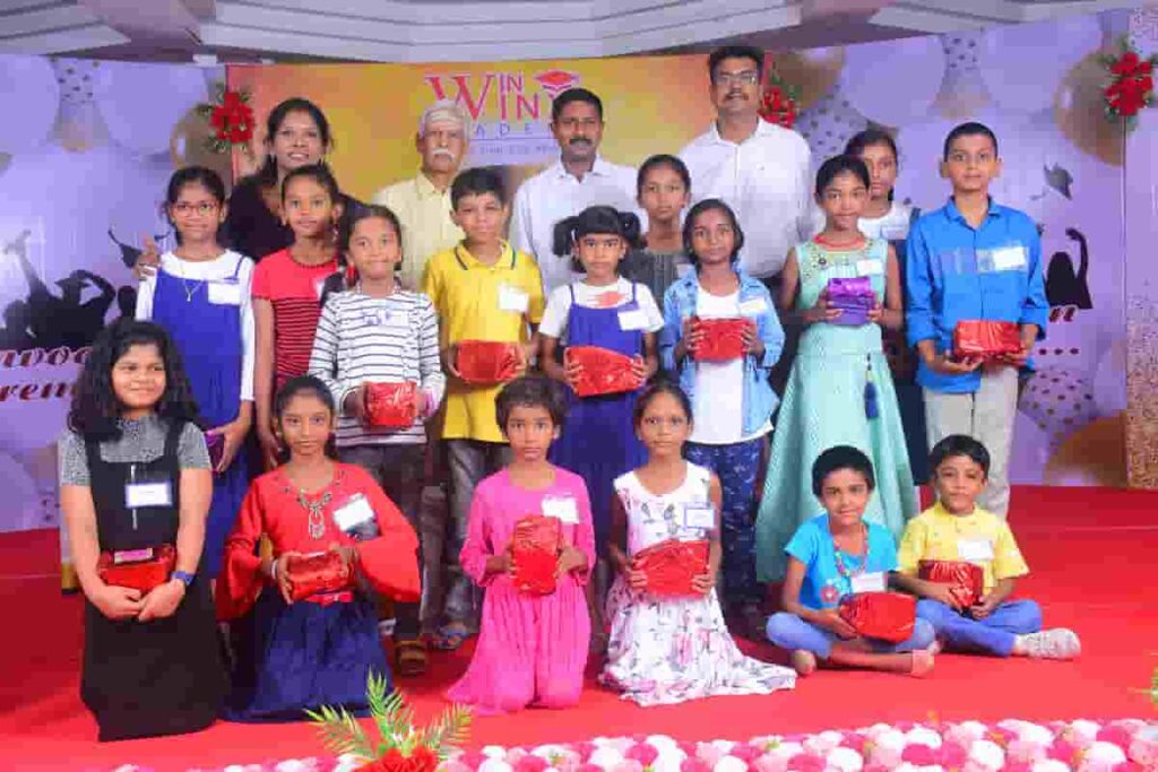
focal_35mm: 48
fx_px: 1544
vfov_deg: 28.1
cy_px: 386
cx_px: 579
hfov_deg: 41.1
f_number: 7.1
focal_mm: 32
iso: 200
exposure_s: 1/125
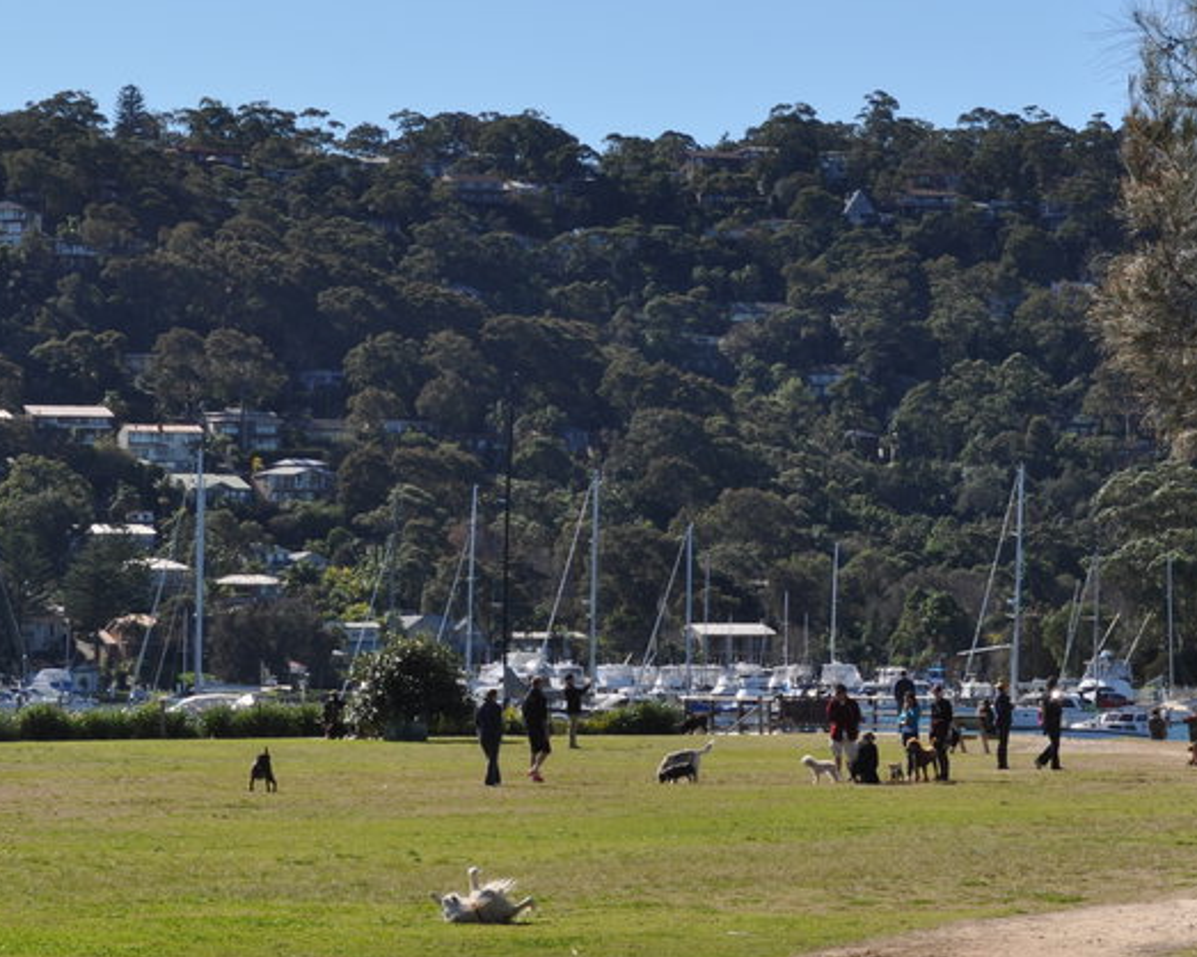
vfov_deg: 10.4
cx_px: 652
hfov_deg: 13.0
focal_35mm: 148
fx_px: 5238
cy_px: 570
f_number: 10
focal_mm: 55
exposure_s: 1/400
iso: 200
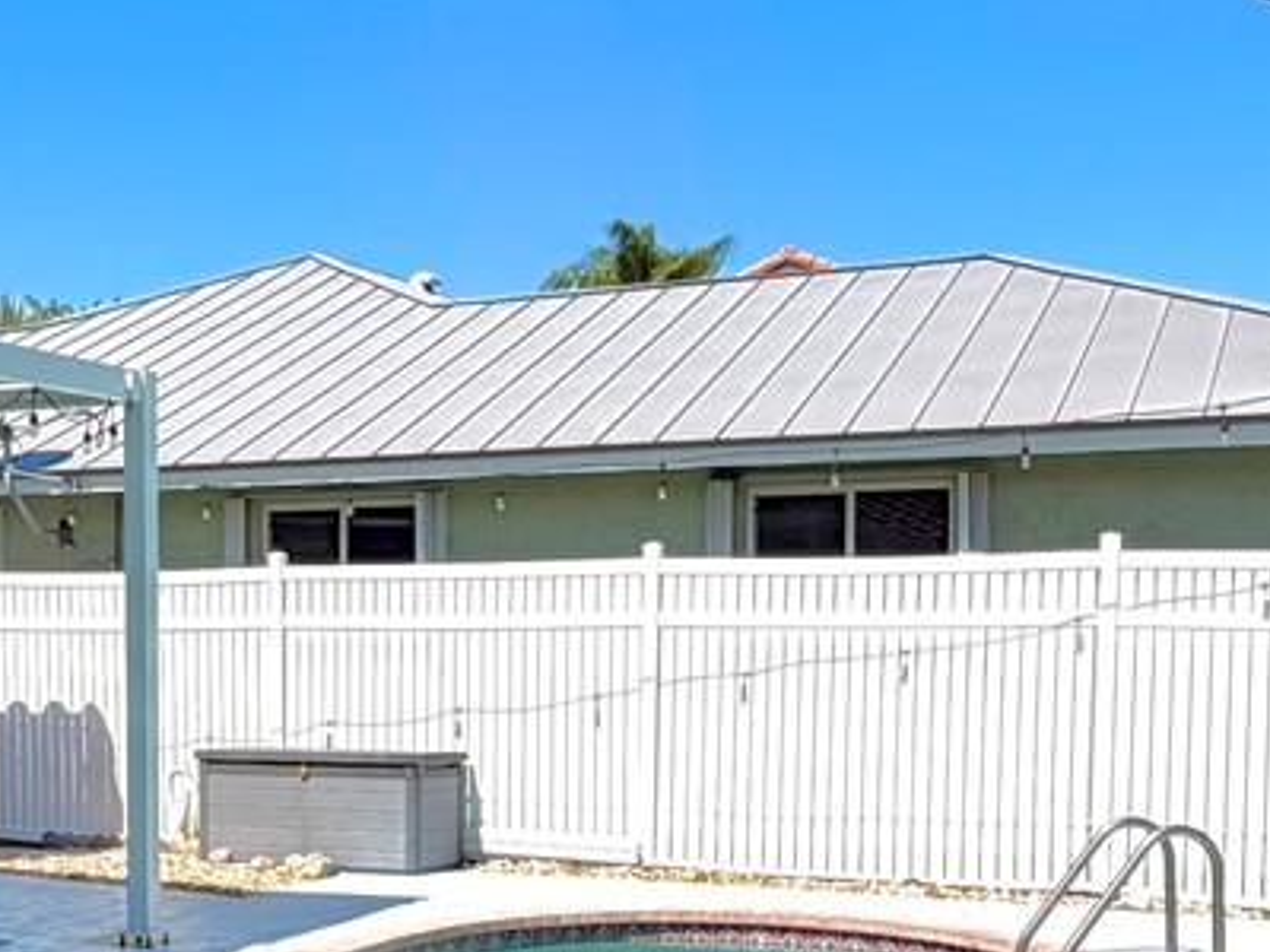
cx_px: 276
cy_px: 676
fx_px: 2055
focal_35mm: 56
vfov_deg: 25.9
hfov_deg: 33.5
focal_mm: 2.22
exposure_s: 1/1572
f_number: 2.2
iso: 25
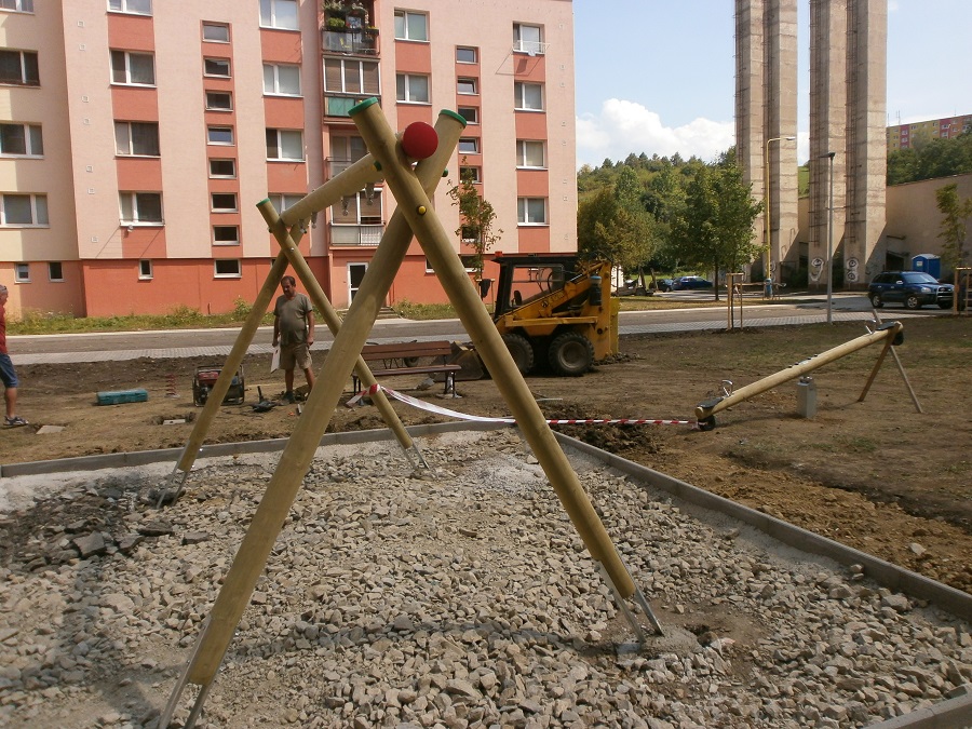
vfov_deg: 51.4
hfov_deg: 65.3
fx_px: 758
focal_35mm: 27
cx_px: 486
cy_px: 364
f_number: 2.9
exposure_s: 1/1250
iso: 100
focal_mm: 4.8
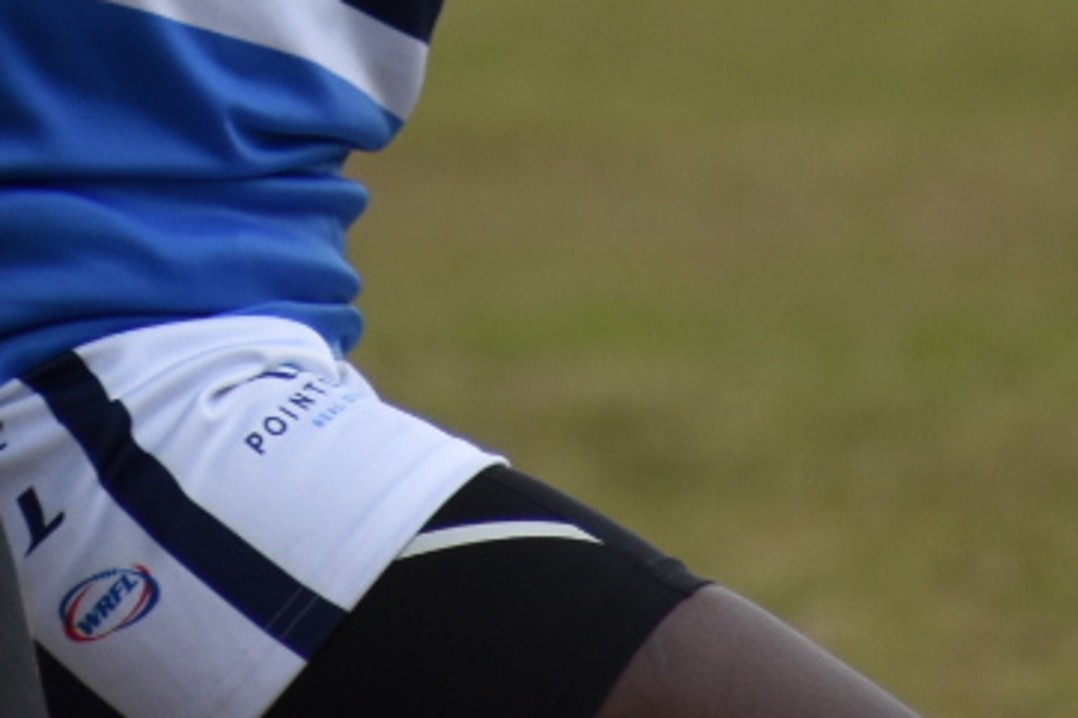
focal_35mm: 2013
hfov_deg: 1.0
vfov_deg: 0.7
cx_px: -9
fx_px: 60248
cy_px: -858
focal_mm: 300
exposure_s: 1/1250
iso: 400
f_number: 6.3
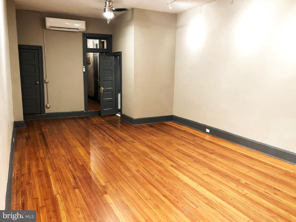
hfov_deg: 63.4
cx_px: 148
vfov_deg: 49.7
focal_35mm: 28
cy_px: 111
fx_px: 239
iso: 80
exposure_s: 1/15
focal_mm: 3.99
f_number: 1.8
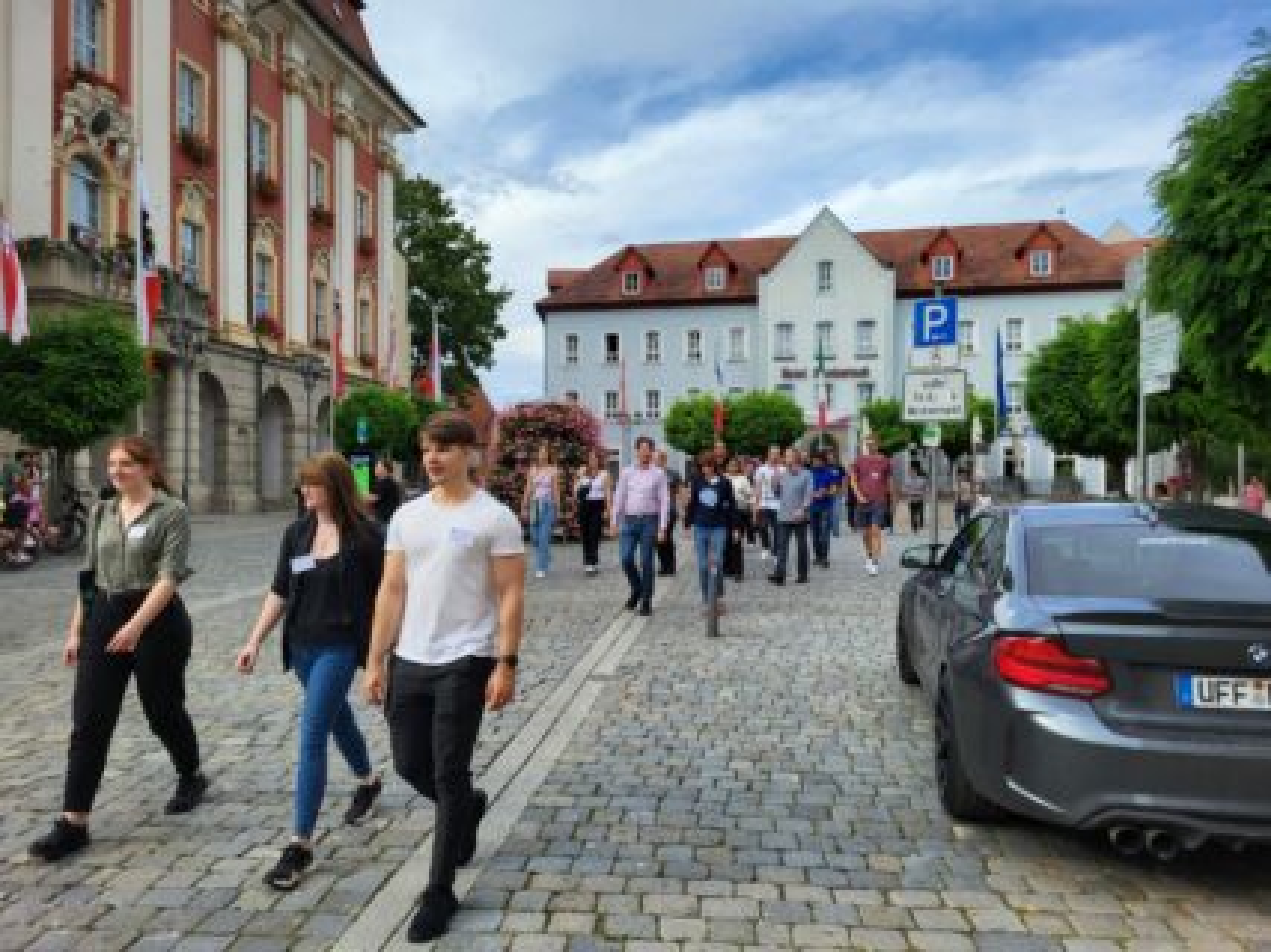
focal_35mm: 26
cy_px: 476
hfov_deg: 67.3
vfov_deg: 53.0
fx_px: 954
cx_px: 636
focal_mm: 5.4
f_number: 1.8
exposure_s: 1/1081
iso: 40
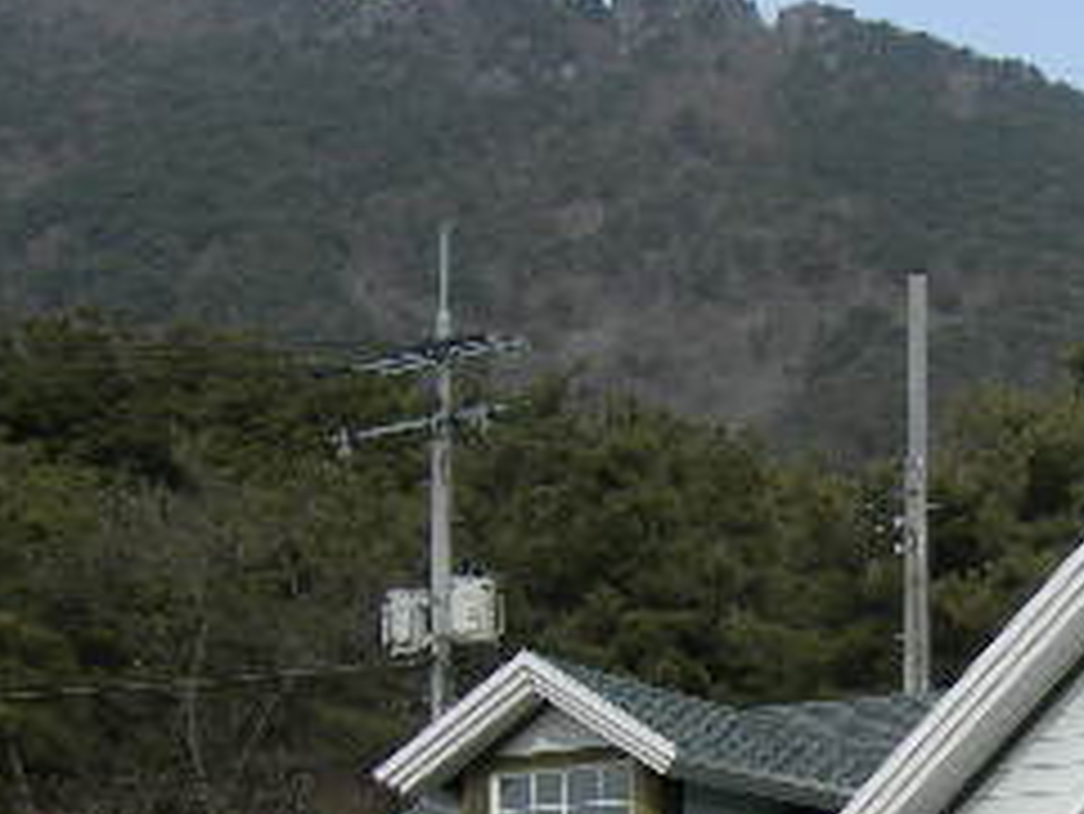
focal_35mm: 101
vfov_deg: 14.2
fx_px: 3164
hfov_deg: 18.4
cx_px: 1322
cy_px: 953
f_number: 4.8
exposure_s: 1/454
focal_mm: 7.8
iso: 50
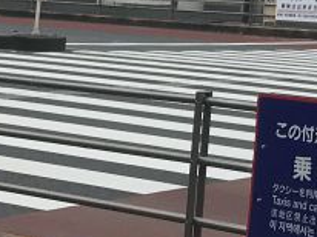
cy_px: -258
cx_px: 555
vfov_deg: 9.5
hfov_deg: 12.5
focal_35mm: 145
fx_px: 1326
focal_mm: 3.99
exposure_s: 1/1570
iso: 20
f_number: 1.8
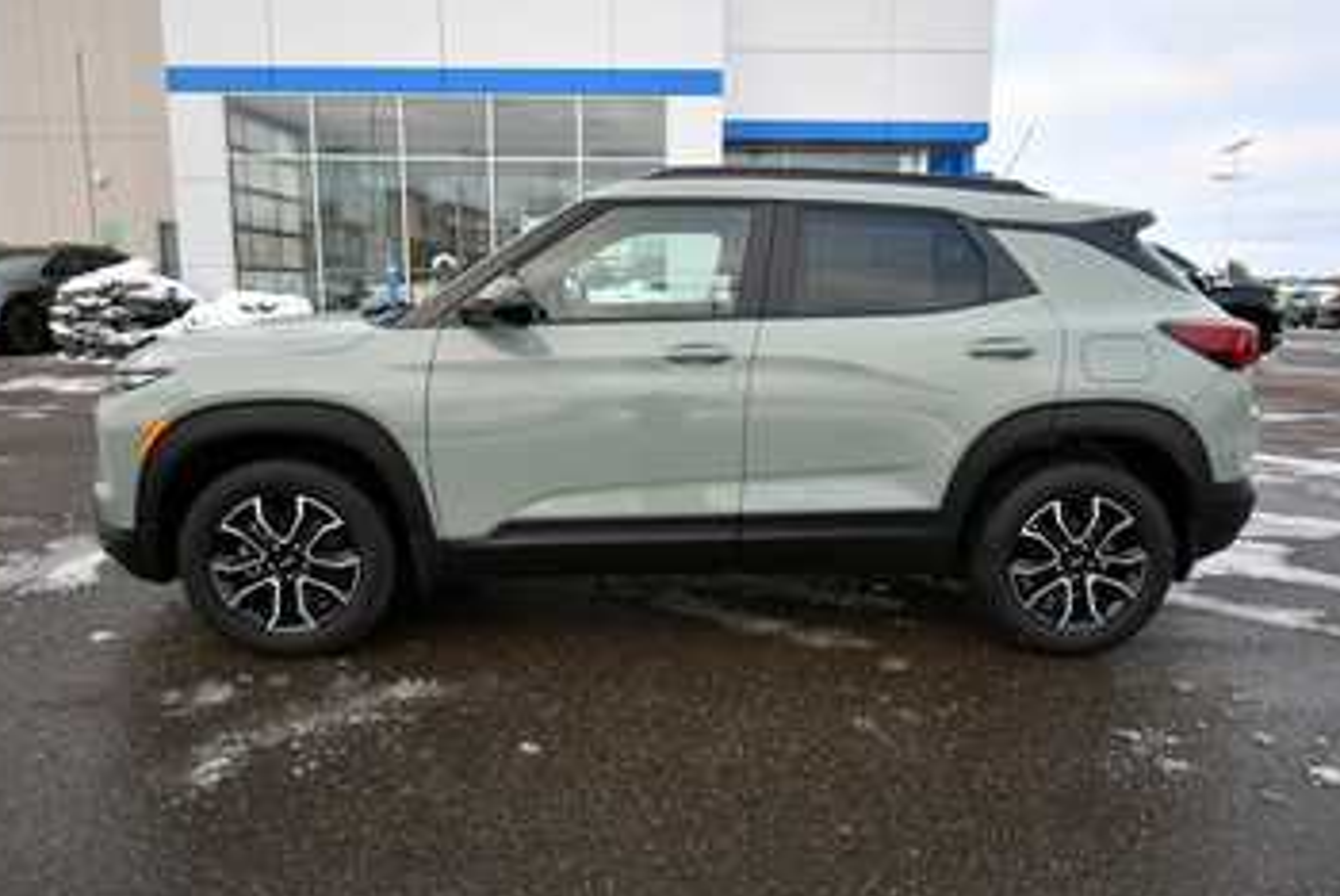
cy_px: 442
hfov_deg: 73.6
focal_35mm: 24
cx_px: 712
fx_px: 894
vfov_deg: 53.2
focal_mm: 14
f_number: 5.3
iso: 400
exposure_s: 1/250
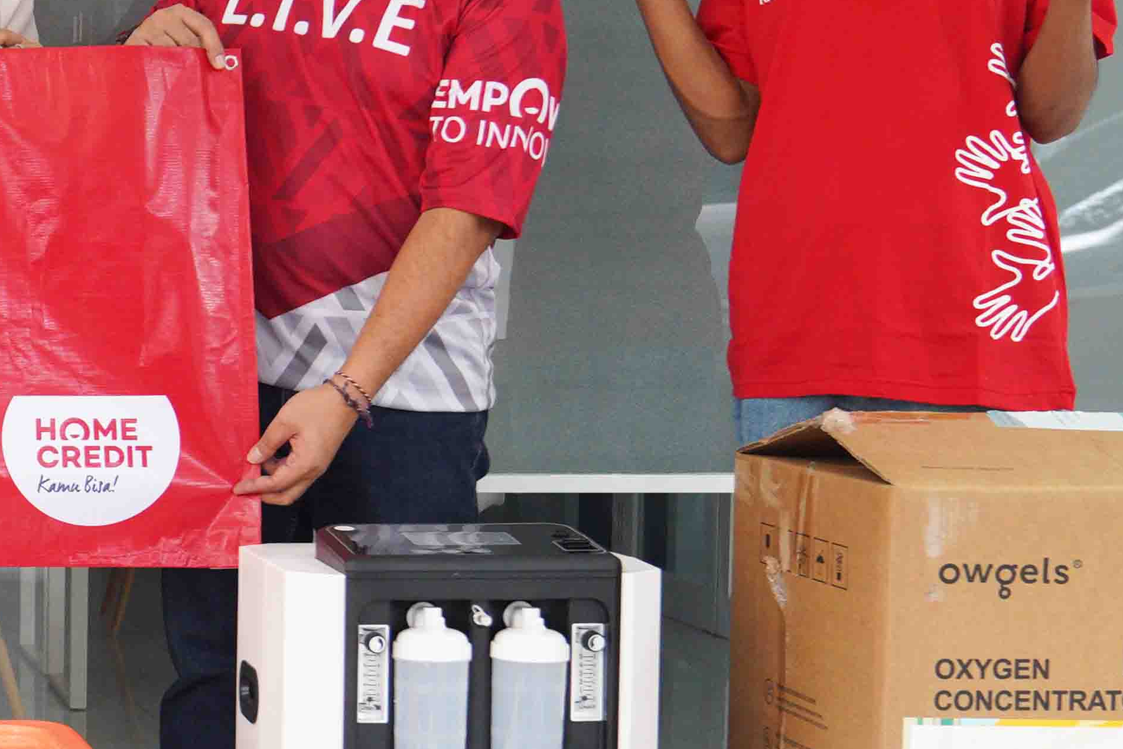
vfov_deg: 13.5
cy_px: 469
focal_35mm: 101
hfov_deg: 18.8
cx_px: -324
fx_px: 3150
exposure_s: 1/60
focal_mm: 32
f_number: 2.8
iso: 1250
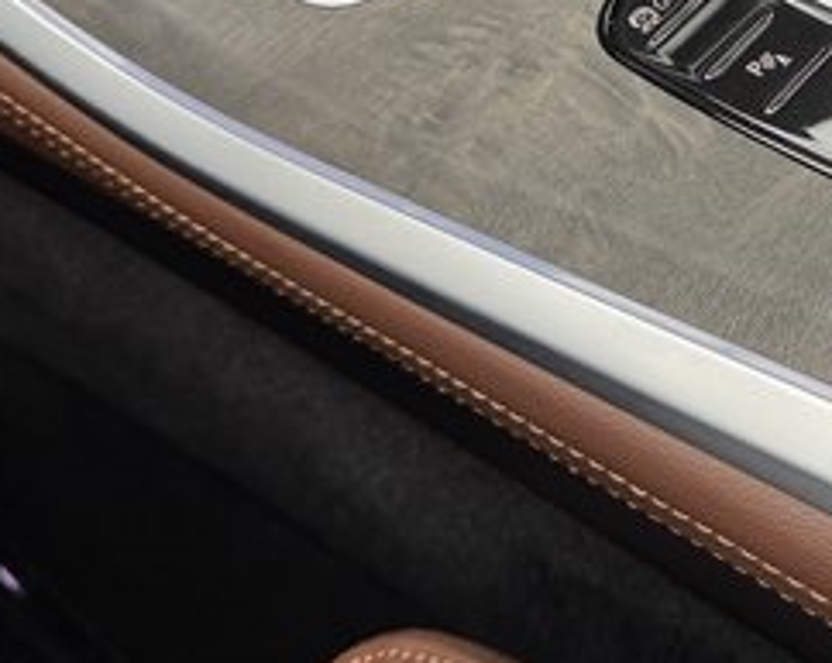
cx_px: 884
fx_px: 1525
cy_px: 14
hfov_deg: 28.2
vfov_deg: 23.6
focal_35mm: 62
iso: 160
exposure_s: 1/60
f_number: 1.78
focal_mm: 6.76
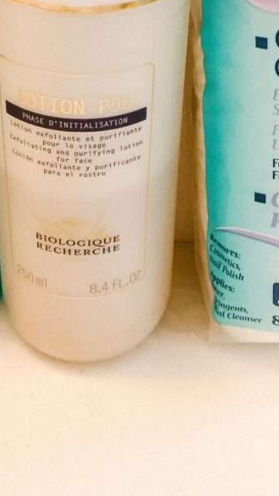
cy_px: 61
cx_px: 152
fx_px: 803
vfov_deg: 32.8
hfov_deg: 19.7
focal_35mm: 61
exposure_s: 1/17
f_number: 1.8
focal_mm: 4
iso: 40
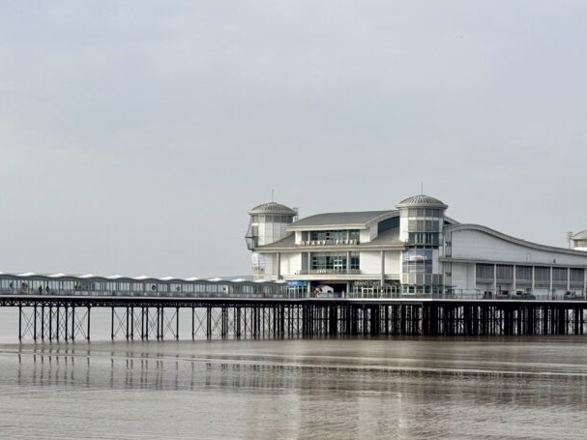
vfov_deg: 18.1
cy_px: 339
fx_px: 1373
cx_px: 439
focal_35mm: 81
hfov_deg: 23.9
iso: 64
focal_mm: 6.76
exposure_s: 1/4587
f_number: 1.78
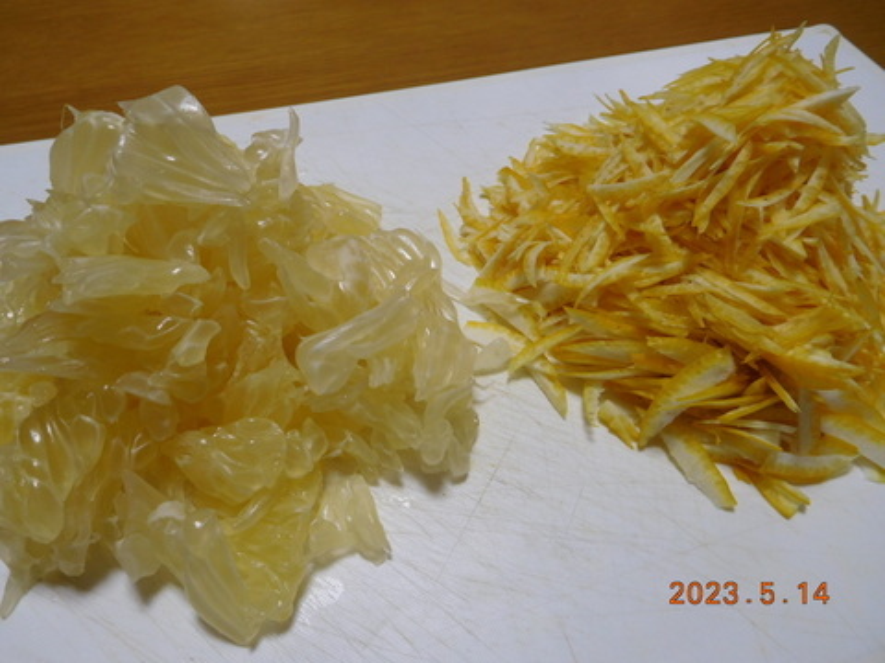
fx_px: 639
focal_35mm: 25
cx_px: 442
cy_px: 332
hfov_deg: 69.4
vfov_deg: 54.9
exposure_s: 1/30
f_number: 3.4
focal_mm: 4.5
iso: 160
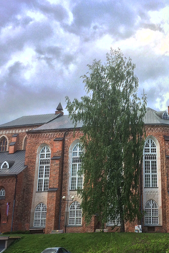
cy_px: 130
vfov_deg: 41.1
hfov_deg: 27.5
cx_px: 136
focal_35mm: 48
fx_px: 338
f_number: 2.2
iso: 32
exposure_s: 1/427
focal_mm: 4.15
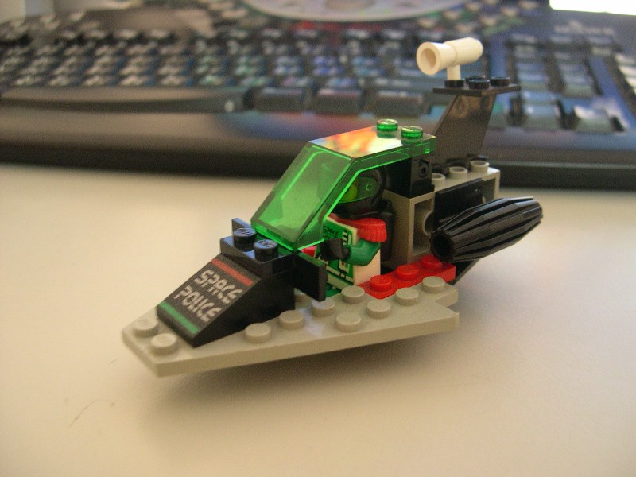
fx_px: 698
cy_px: 238
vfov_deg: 37.7
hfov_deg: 49.0
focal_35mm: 38
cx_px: 318
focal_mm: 8
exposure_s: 1/5.2
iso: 400
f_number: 2.8
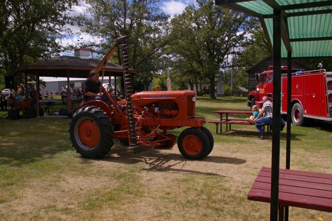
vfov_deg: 41.7
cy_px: 110
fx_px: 290
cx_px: 166
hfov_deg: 59.5
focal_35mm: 32
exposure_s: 1/125
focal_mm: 21
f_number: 13
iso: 200
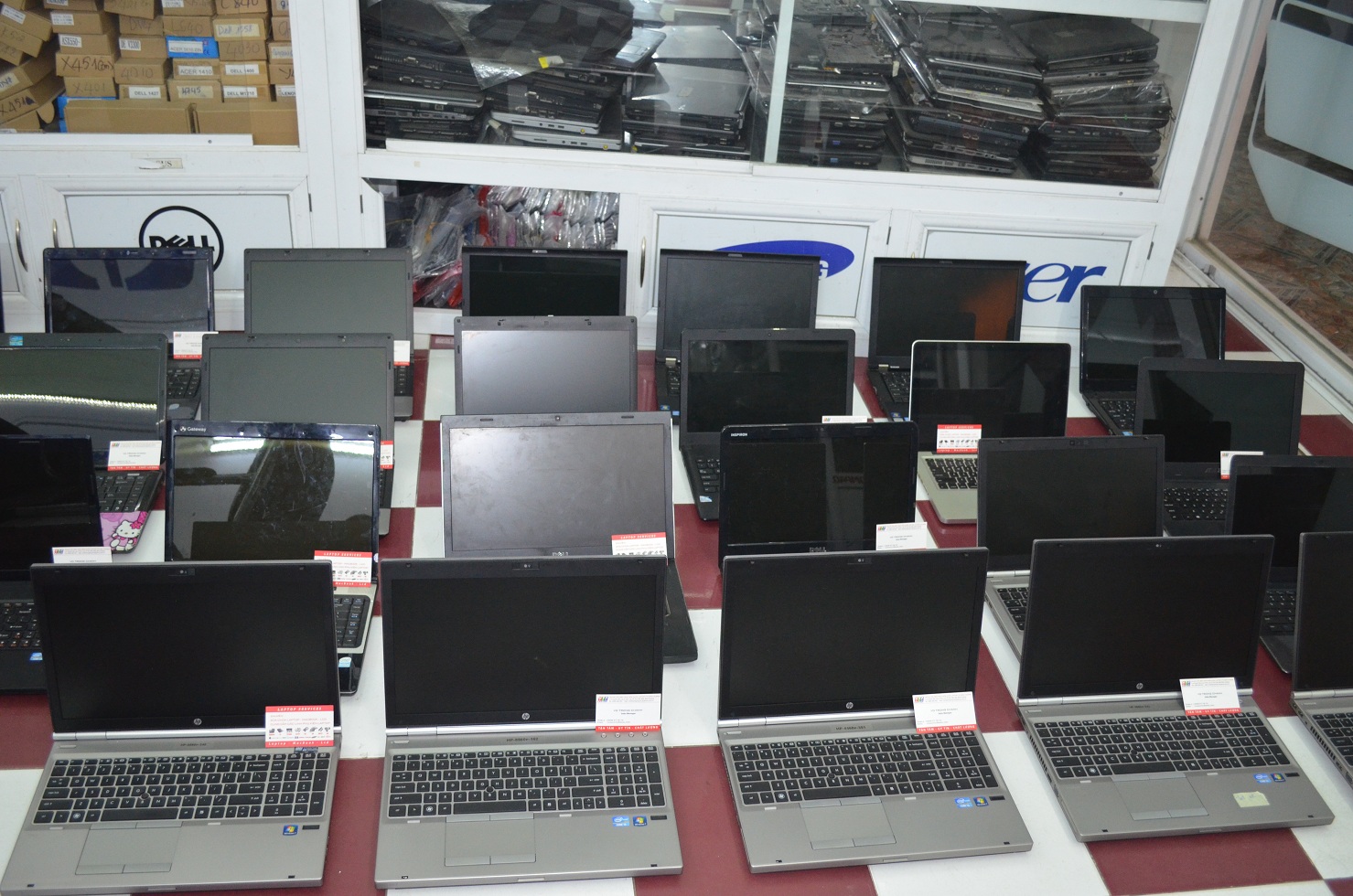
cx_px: 676
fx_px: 1238
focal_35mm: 33
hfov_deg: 57.3
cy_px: 448
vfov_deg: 39.8
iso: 1800
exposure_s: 1/60
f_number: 4
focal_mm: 22
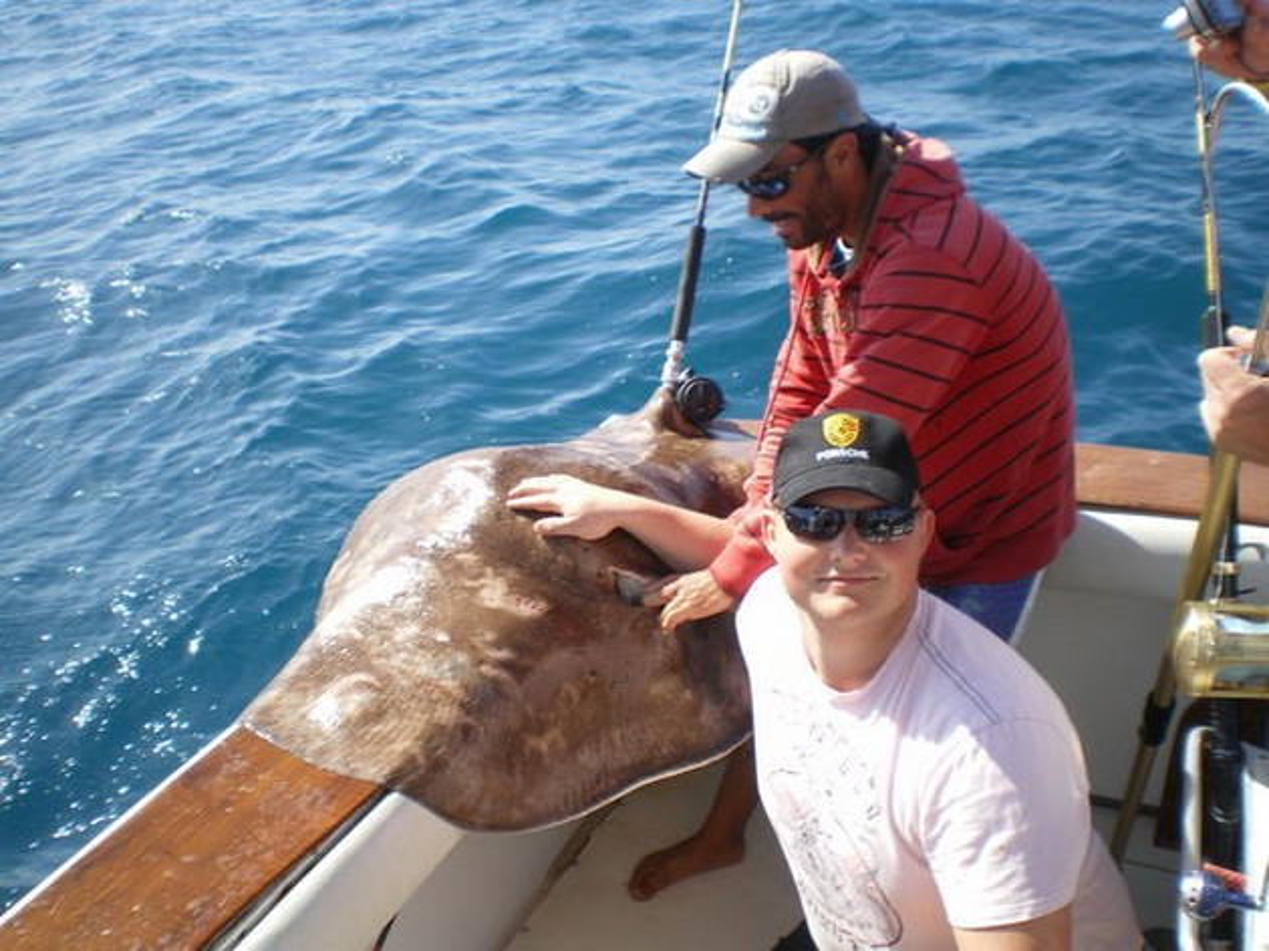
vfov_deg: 39.6
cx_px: 634
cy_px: 476
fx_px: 1319
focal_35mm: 36
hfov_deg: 51.4
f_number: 4.6
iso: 50
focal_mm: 6.3
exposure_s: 1/200
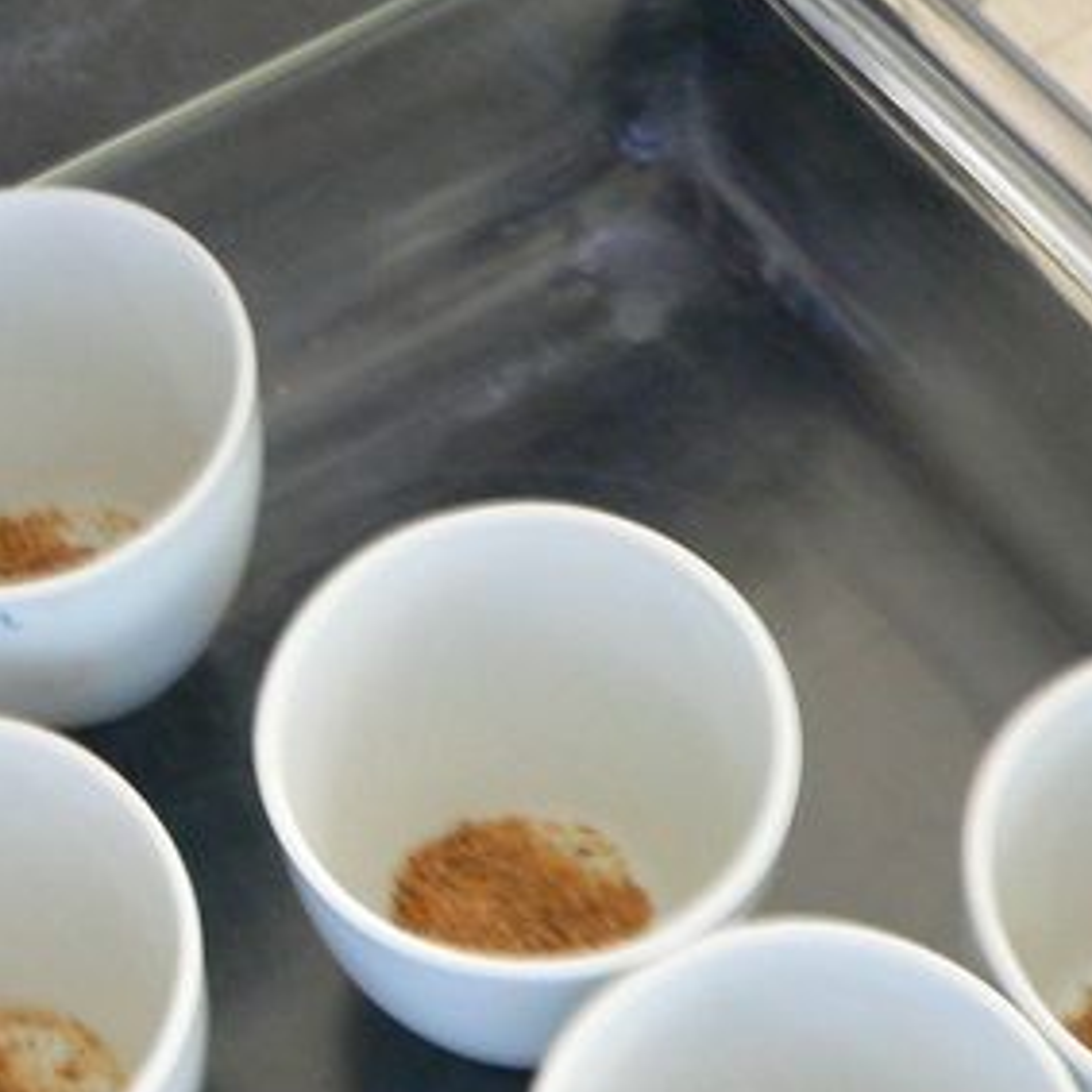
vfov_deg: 24.0
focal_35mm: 72
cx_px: 363
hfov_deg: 23.9
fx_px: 2570
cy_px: 641
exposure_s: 1/4
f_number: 2.8
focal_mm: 6
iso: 200
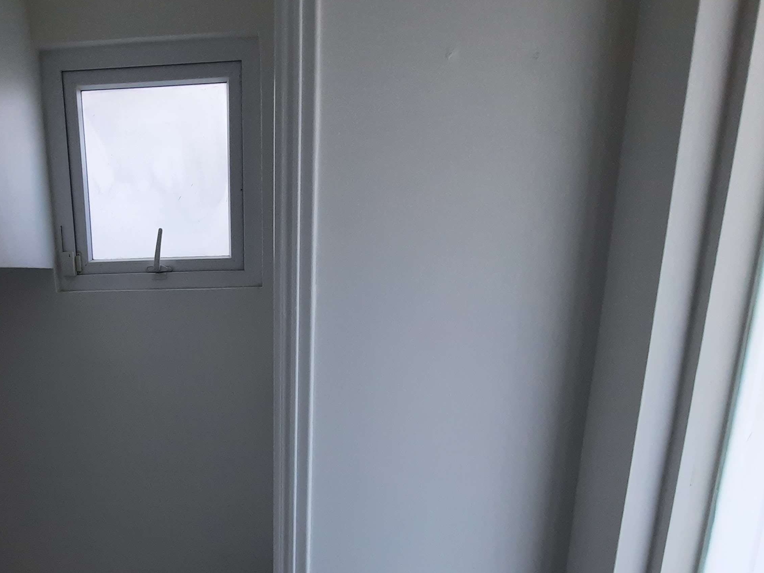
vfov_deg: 57.0
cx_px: 197
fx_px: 508
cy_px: 401
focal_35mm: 23
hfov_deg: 69.4
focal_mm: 1.74
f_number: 2.2
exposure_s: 1/50
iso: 80
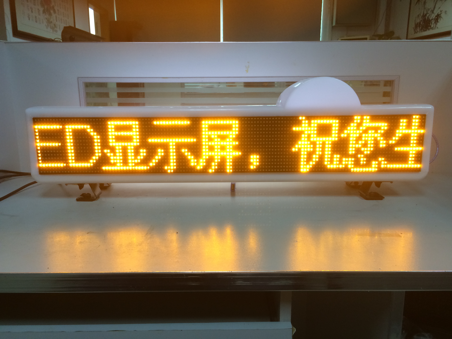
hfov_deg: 61.7
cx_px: 226
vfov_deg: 48.2
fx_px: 379
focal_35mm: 29
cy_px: 170
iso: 100
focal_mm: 4.15
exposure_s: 1/33
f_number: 2.2
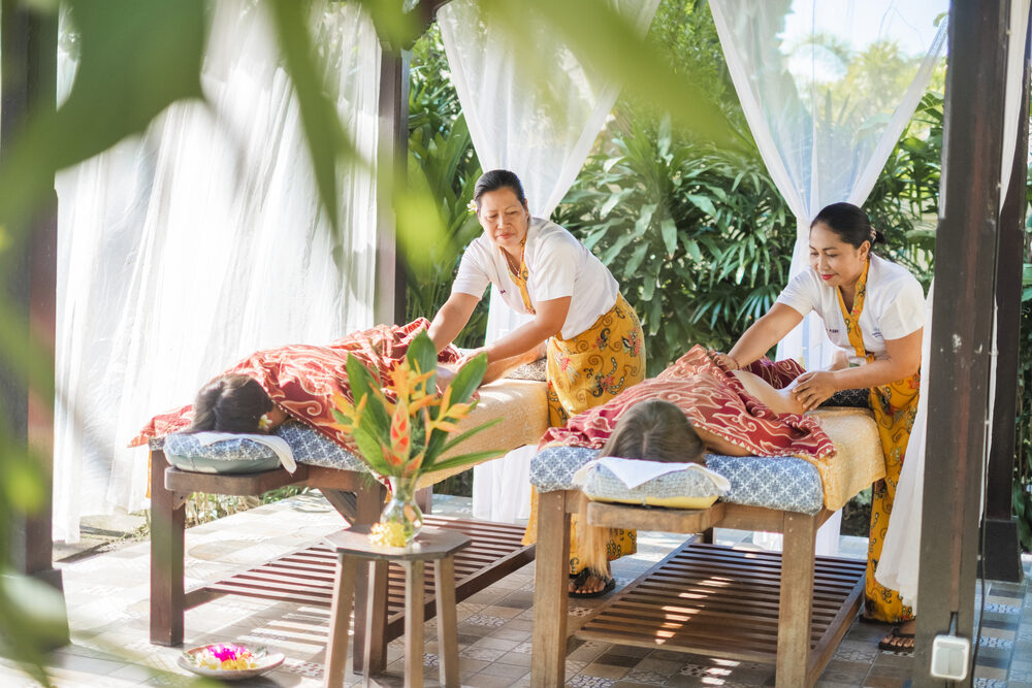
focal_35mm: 53
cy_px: 344
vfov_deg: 25.5
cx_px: 516
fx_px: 1519
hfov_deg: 37.5
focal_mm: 35
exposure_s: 1/2000
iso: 400
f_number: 1.4
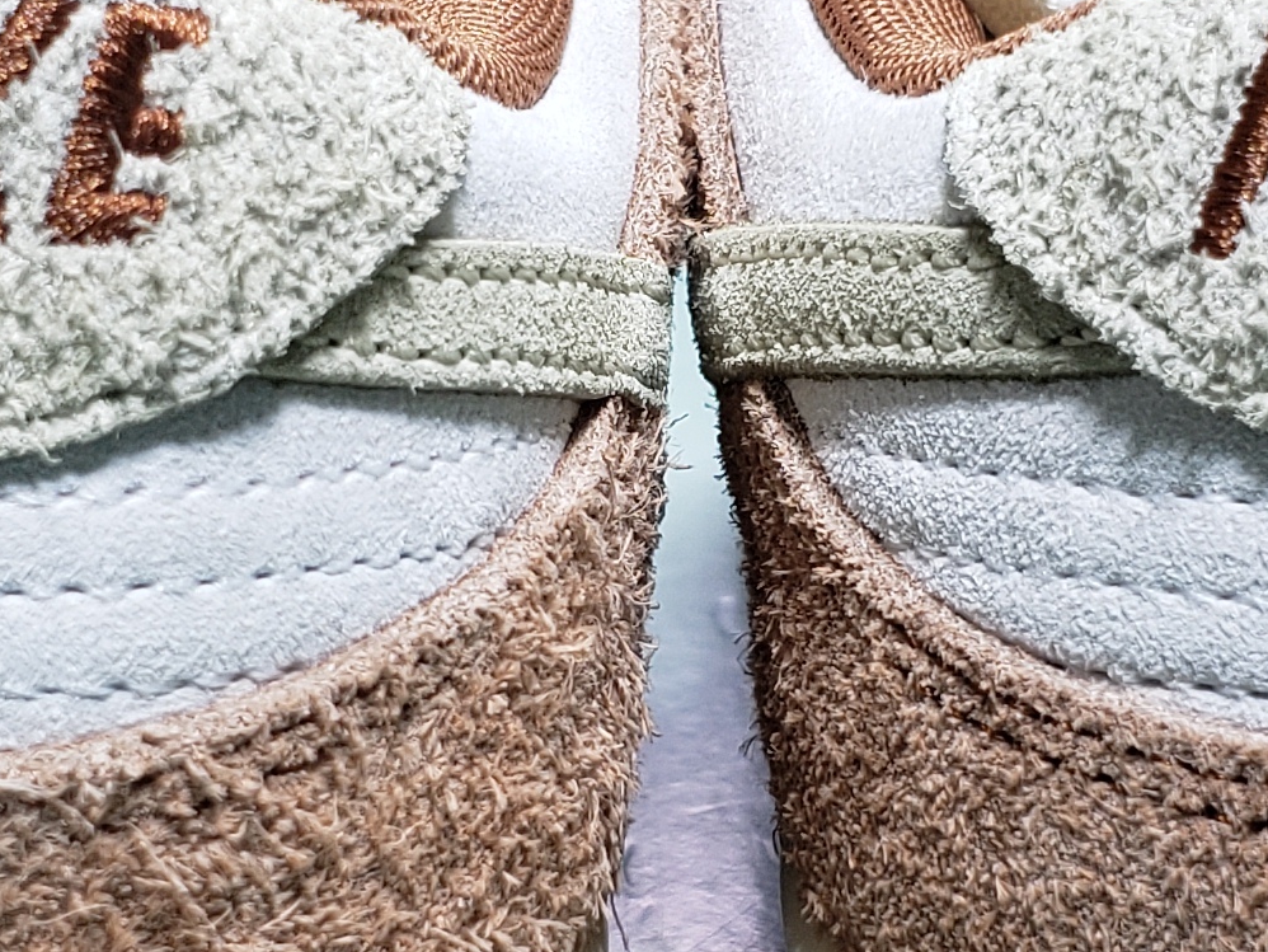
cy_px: 505
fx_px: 3847
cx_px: 709
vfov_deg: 14.1
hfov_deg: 18.7
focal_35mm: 105
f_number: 1.5
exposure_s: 1/261
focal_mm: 4.3
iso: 50
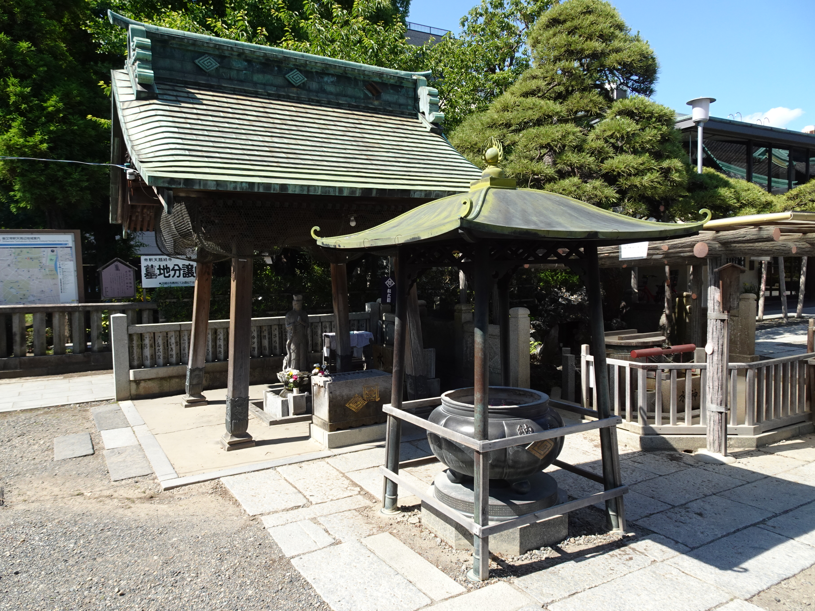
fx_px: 565
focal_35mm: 24
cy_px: 306
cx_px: 408
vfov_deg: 56.8
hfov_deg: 71.6
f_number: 3.5
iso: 100
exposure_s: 1/500
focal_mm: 4.25
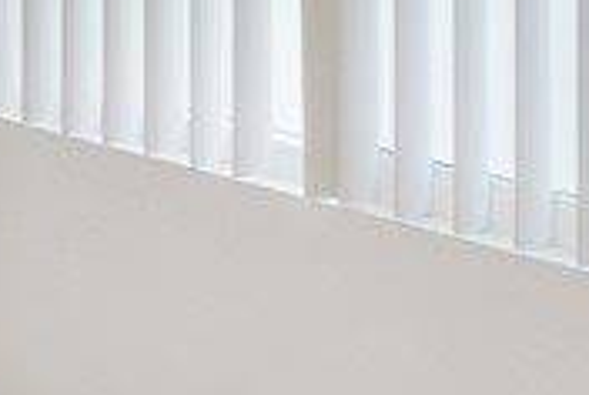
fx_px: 1524
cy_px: -467
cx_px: -535
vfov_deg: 12.5
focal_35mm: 93
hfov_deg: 17.1
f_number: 20
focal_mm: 16
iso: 100
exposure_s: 6
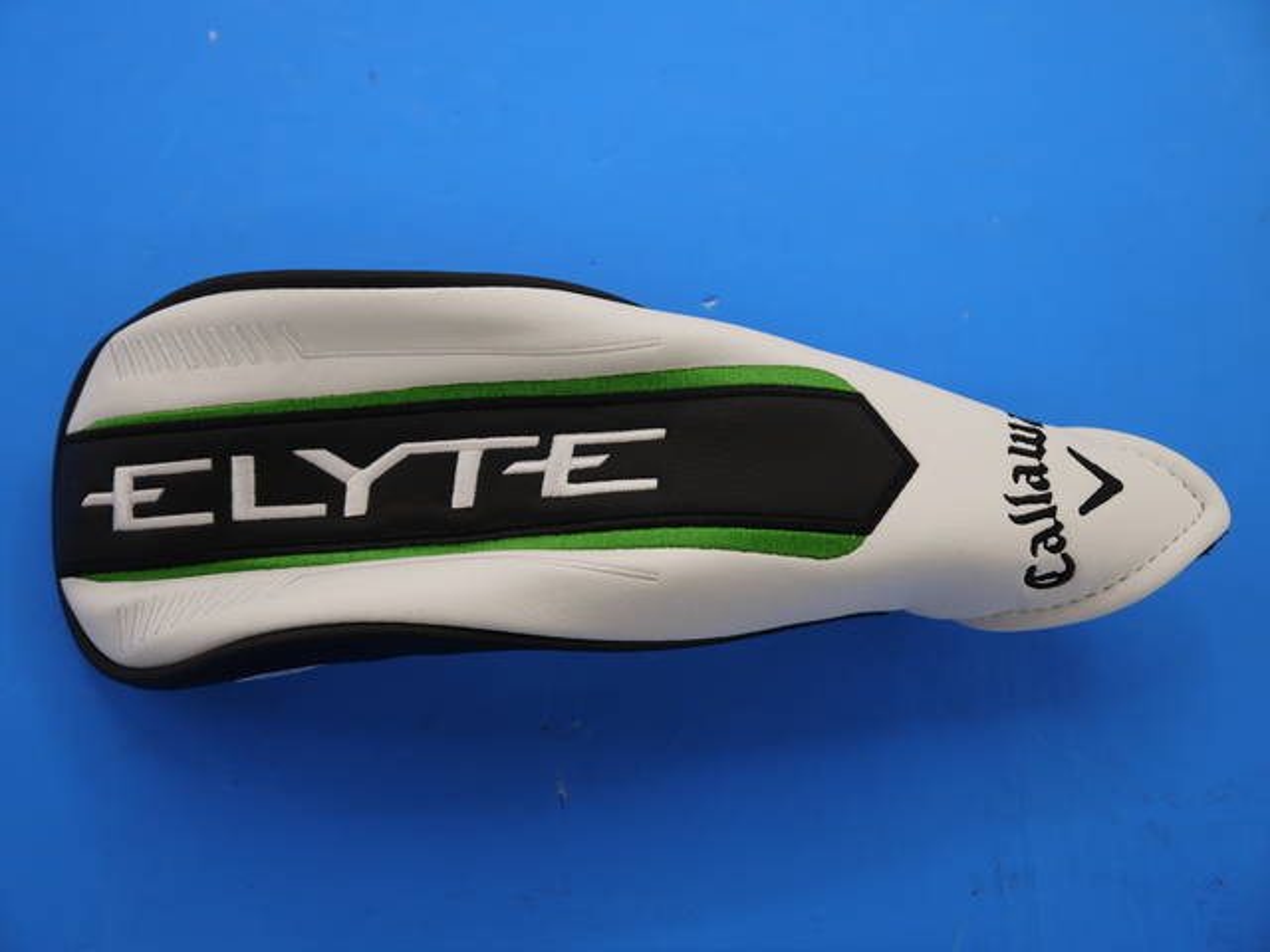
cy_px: 476
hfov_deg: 41.2
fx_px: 1688
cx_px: 635
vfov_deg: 31.5
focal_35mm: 46
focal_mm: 23
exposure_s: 1/80
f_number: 4.4
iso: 160
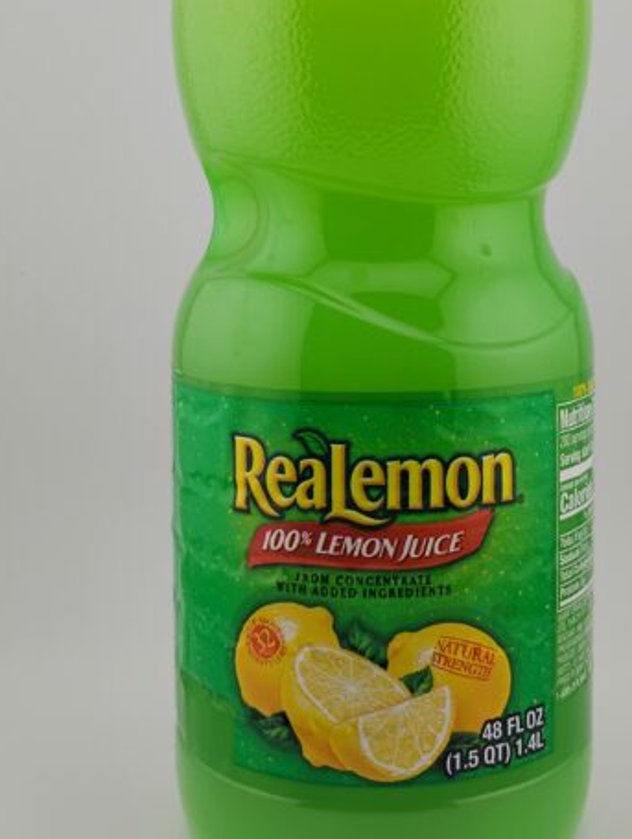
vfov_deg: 38.4
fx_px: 1189
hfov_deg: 29.6
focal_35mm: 49
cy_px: 276
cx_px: 396
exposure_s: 1/375
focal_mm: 4.26
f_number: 1.8
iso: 100
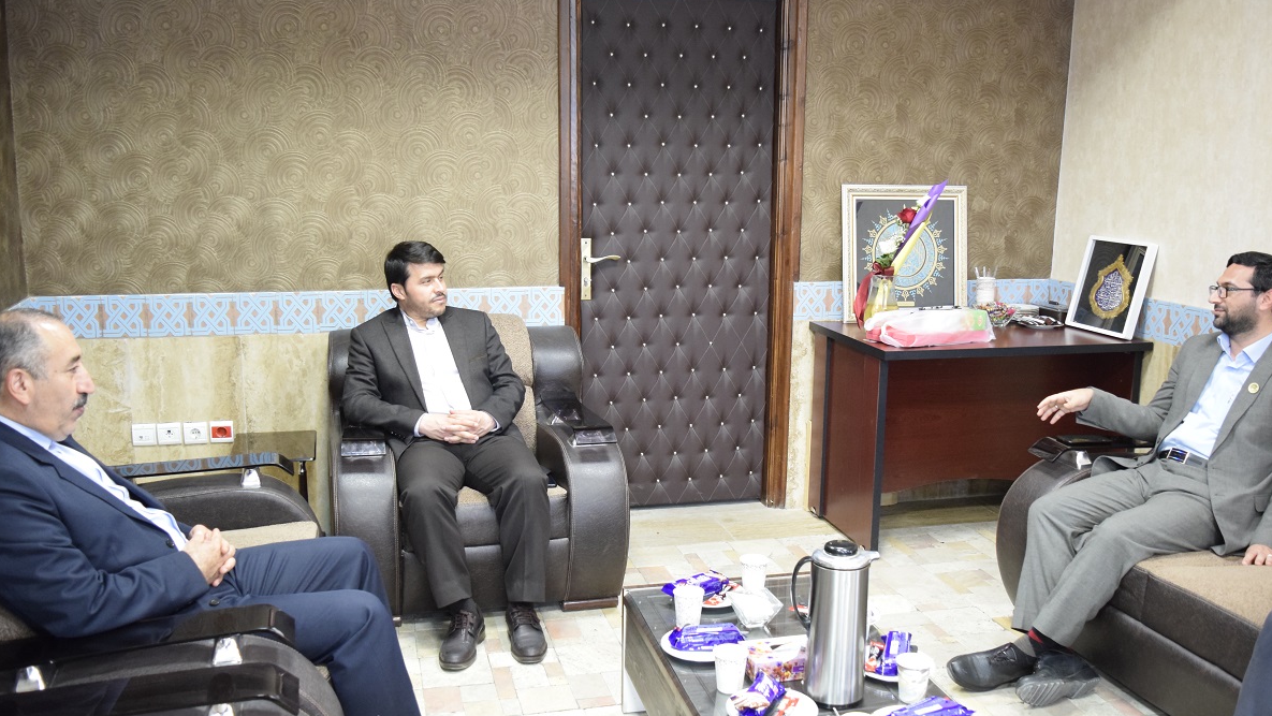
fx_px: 1181
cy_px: 382
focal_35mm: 35
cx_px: 641
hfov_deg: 56.6
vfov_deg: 33.7
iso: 2500
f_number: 4
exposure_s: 1/80
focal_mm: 22
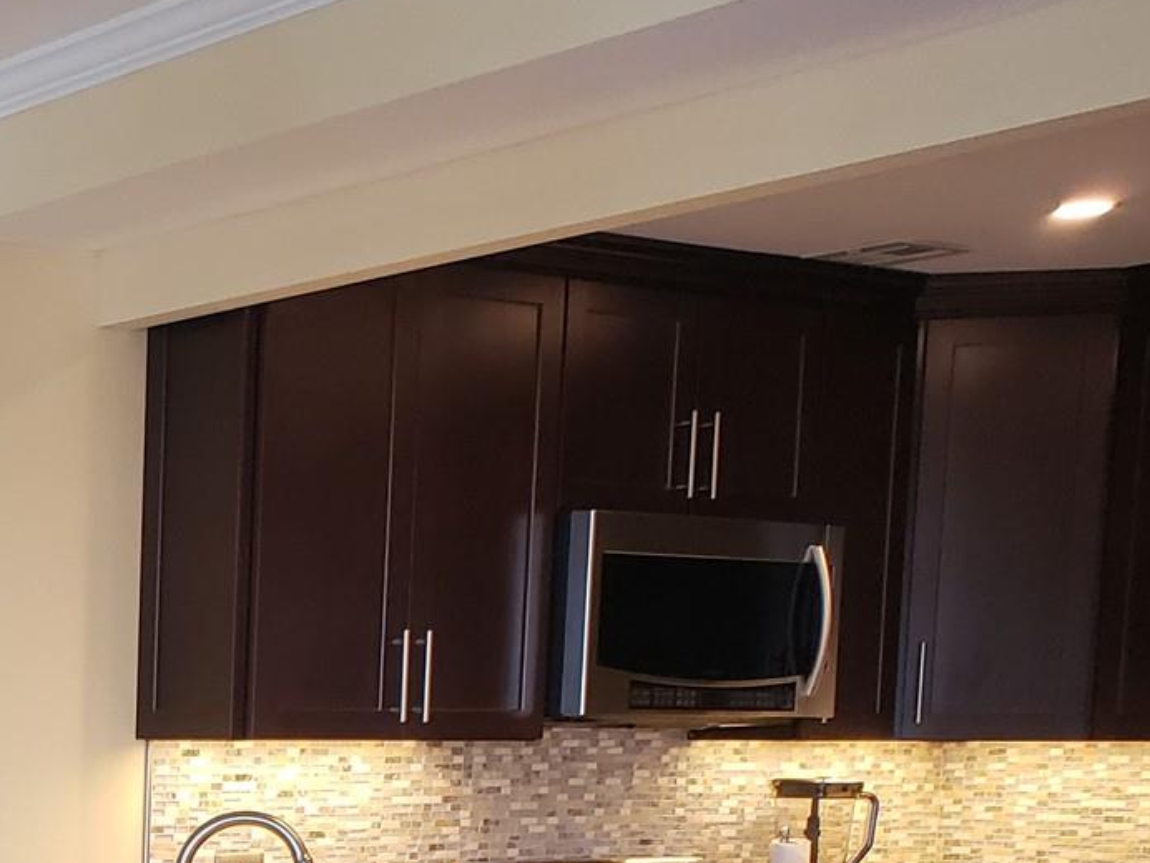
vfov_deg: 18.1
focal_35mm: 77
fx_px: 2558
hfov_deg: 23.5
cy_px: 1046
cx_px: -174
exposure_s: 1/60
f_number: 2.4
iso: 320
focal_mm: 4.3
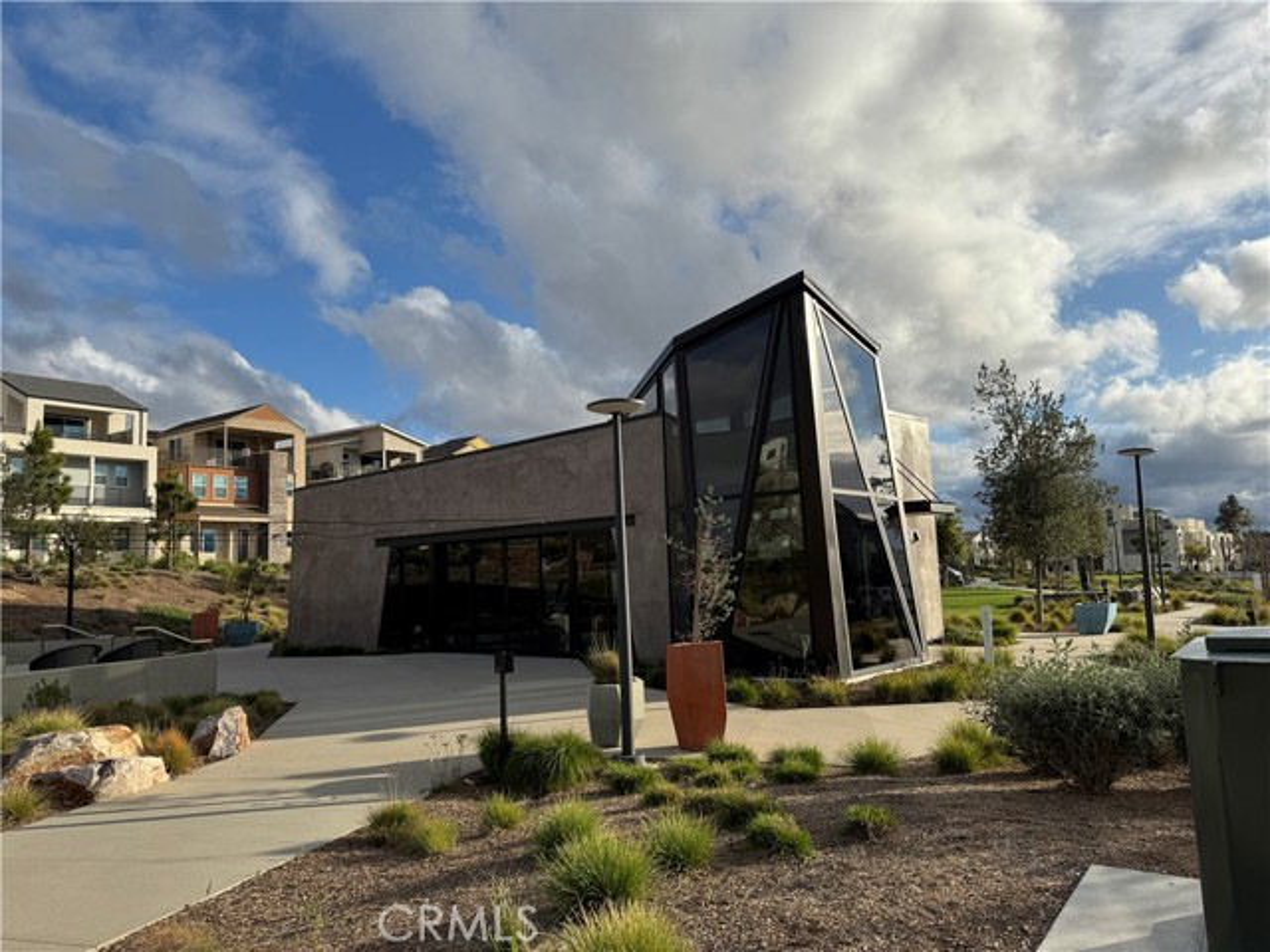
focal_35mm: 24
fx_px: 881
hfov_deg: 71.6
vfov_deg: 56.8
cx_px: 635
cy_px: 476
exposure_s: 1/5814
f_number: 1.78
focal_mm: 6.76
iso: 80
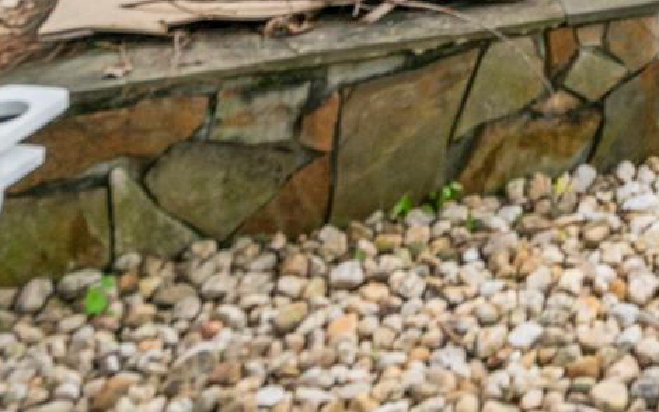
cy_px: -488
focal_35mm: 71
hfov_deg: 25.0
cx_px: 863
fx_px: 1275
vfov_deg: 14.3
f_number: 8
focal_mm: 16
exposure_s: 1/320
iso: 800
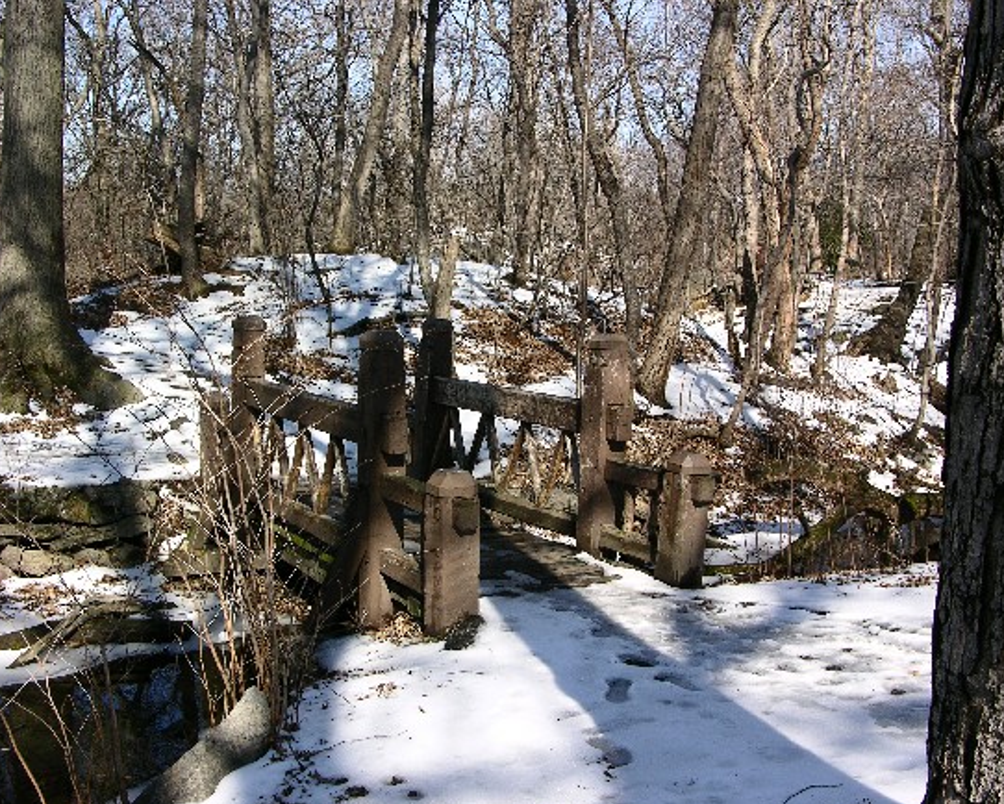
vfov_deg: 40.2
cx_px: 486
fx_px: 1100
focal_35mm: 37
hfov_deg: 49.1
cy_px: 406
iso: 50
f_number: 6.3
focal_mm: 8.9
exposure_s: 1/110
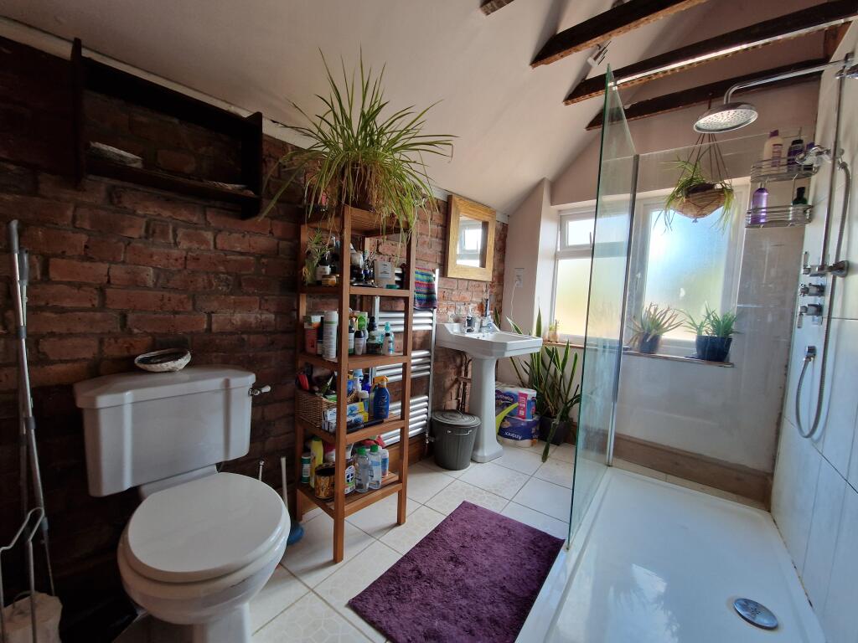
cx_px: 429
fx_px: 322
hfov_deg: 106.2
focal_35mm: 13
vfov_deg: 89.9
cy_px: 322
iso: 125
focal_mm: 2.2
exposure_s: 1/50
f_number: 2.2
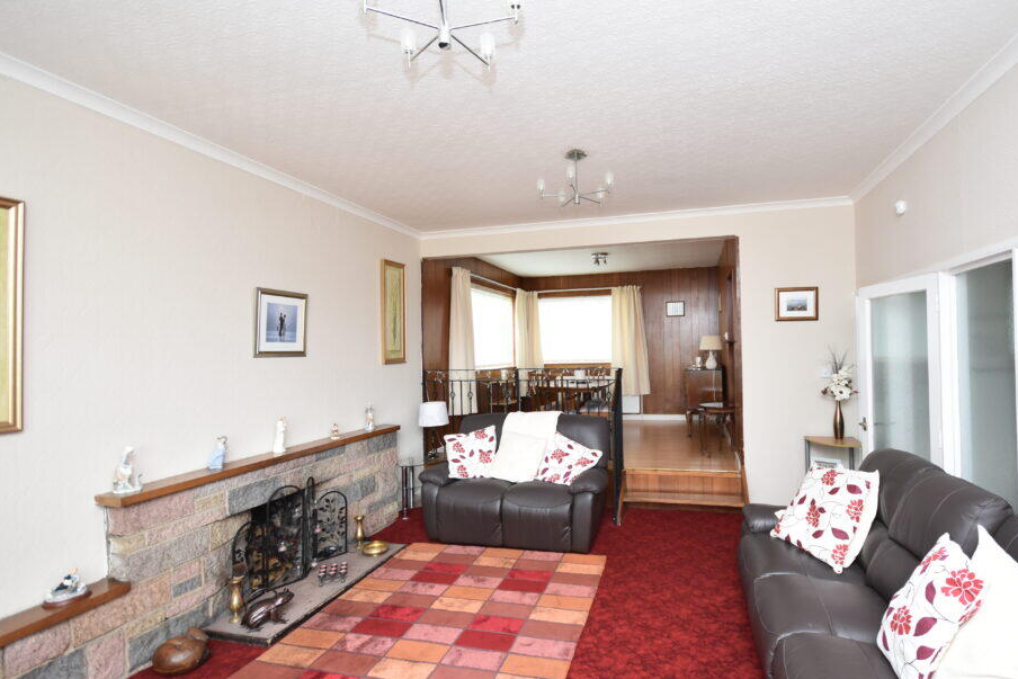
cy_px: 340
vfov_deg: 70.5
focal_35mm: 17
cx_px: 554
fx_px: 481
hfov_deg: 93.0
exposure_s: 1/60
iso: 450
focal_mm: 10
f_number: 4
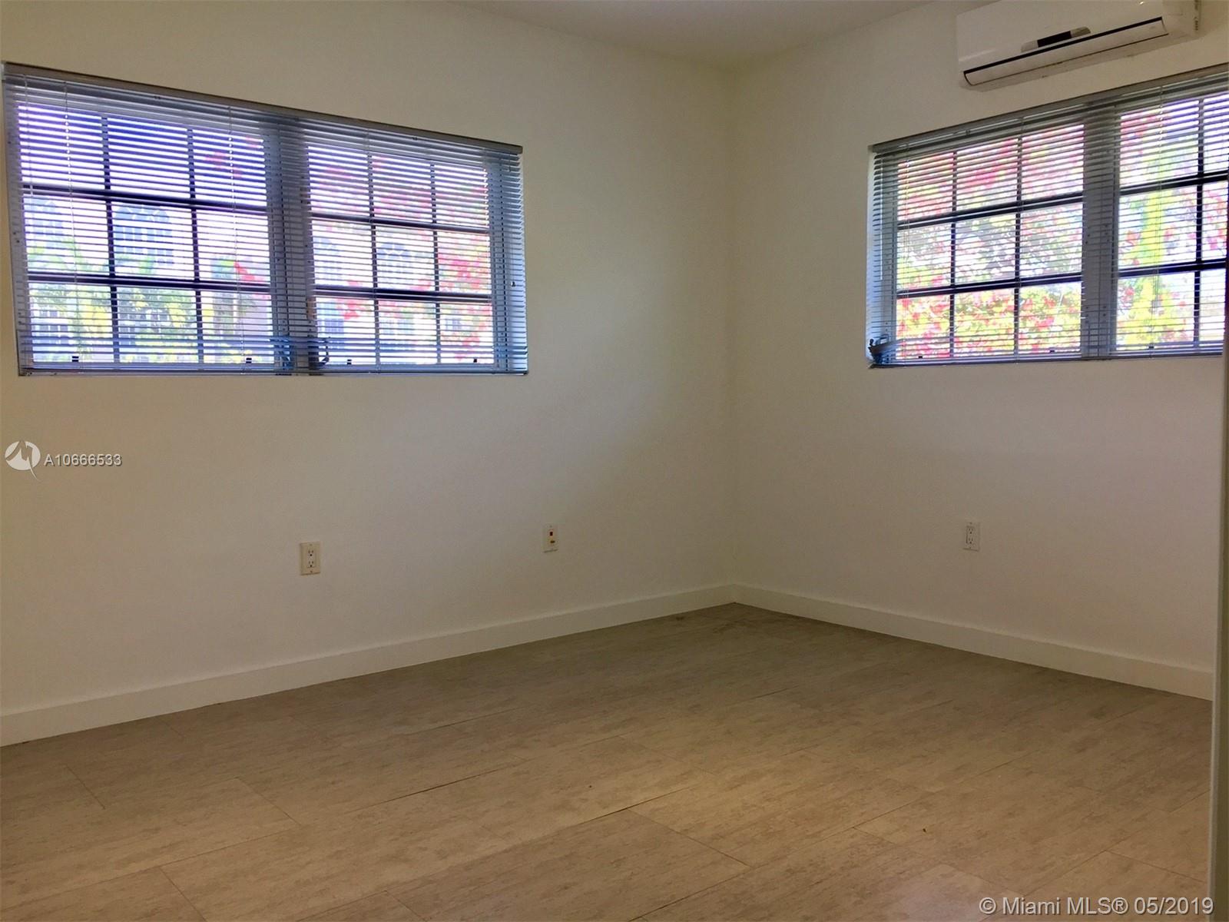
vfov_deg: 48.2
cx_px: 614
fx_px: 1030
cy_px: 461
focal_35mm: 29
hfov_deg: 61.7
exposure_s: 1/60
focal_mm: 4.15
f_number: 2.2
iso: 32
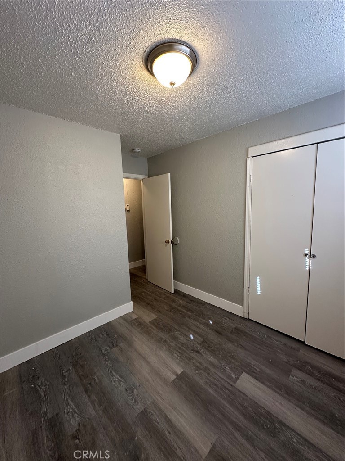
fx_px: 186
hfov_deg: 85.7
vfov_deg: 102.1
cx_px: 172
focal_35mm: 14
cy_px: 230
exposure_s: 1/60
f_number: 2.2
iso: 160
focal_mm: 2.22
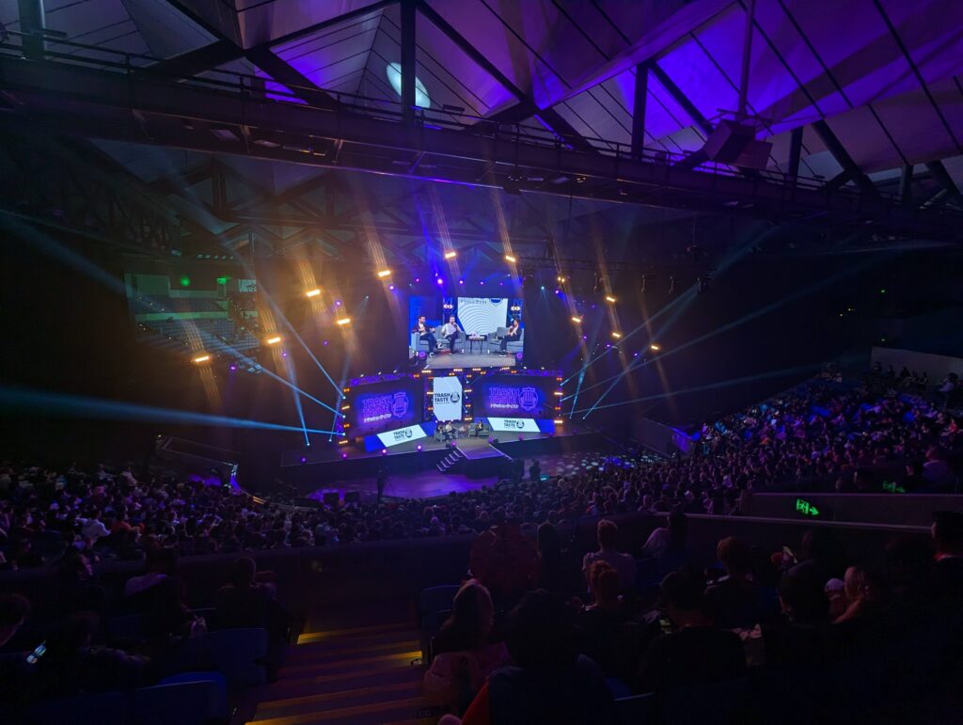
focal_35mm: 16
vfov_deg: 78.2
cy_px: 362
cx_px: 482
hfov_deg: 94.4
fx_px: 446
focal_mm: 2.35
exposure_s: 1/59.9
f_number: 2.2
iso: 57
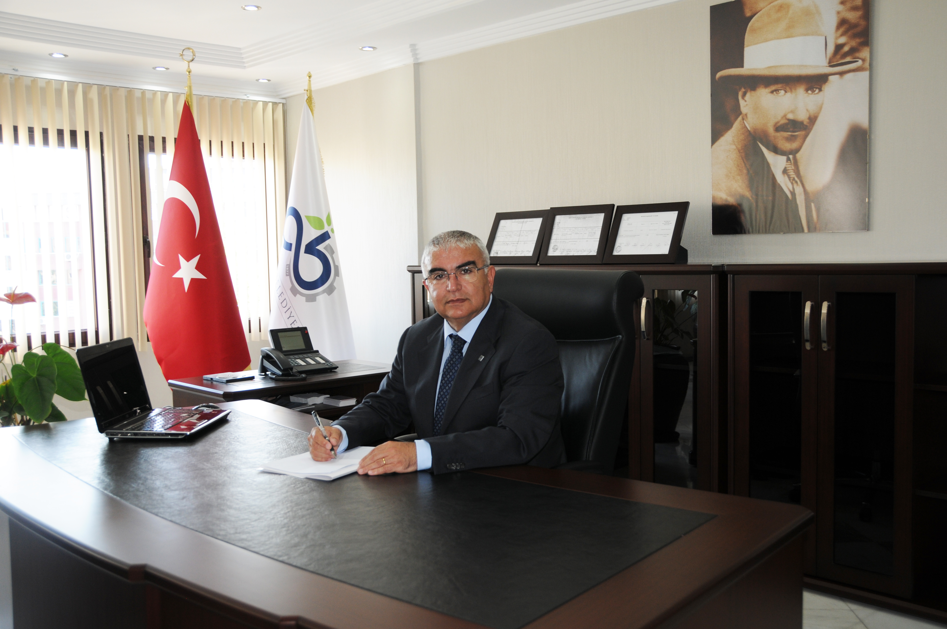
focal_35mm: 36
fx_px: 946
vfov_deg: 36.8
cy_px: 314
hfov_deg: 53.2
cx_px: 474
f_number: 3.8
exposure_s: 1/60
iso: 250
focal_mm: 24
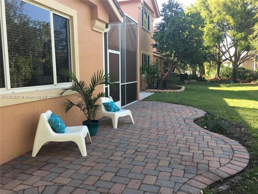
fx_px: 216
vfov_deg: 48.2
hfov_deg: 61.7
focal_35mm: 29
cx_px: 129
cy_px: 97
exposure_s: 1/130
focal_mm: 4.15
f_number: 2.2
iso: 25
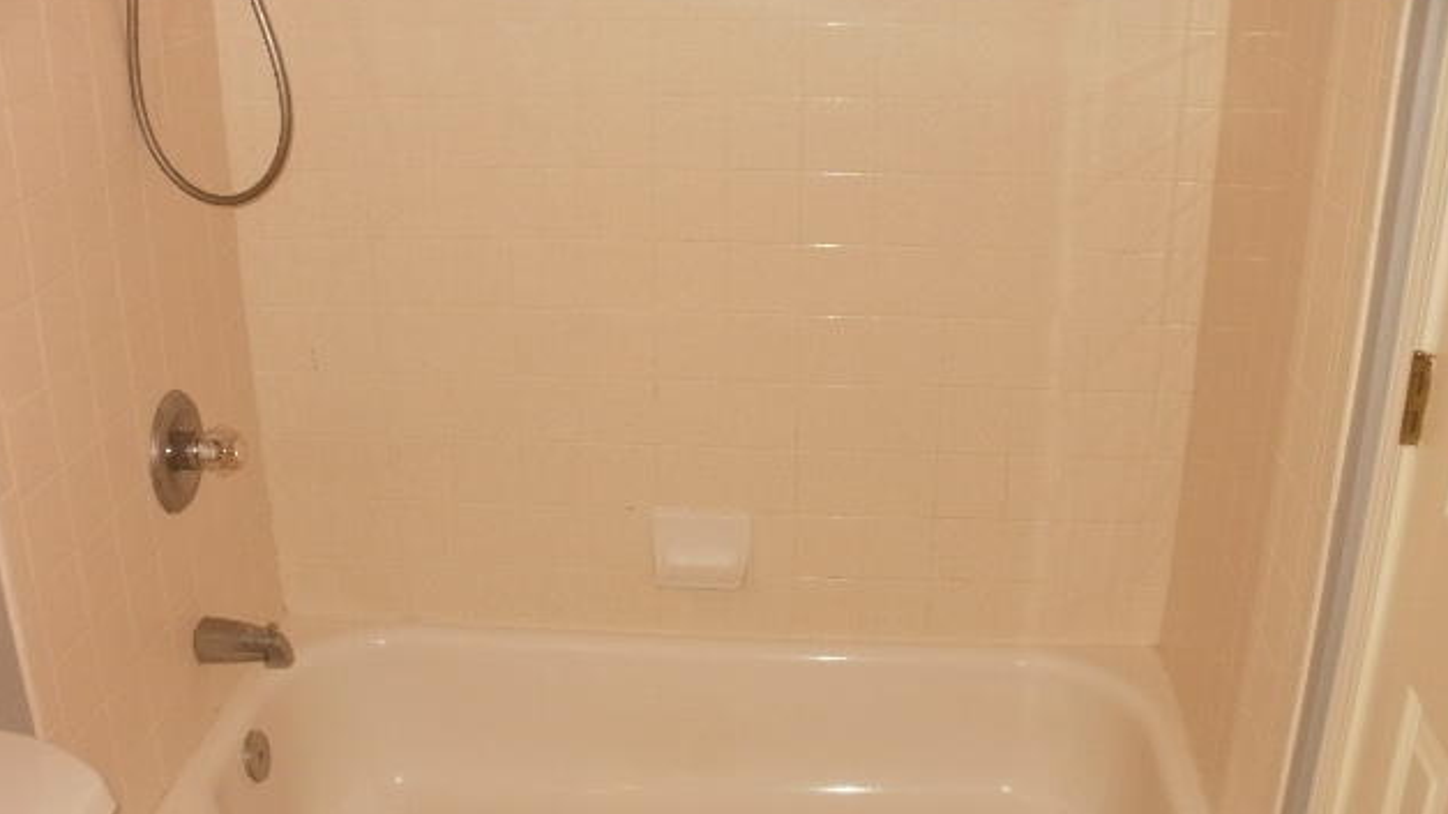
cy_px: 519
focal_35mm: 40
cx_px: 717
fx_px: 1536
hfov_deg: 50.5
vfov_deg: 29.5
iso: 125
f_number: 3.5
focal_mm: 6.3
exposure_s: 1/30
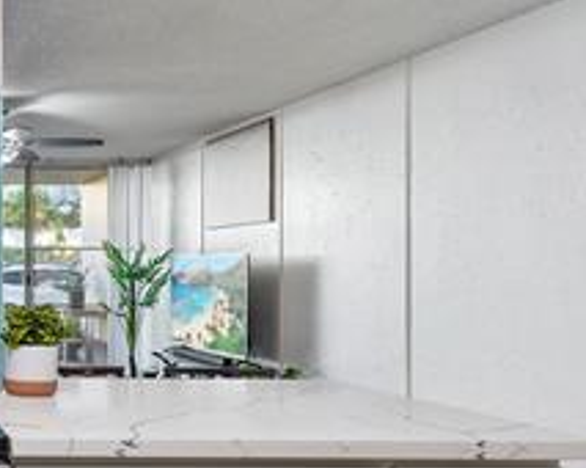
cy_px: 262
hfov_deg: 33.8
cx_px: -158
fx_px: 710
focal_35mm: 41
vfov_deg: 36.4
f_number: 4
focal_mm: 7
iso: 400
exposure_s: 1/800
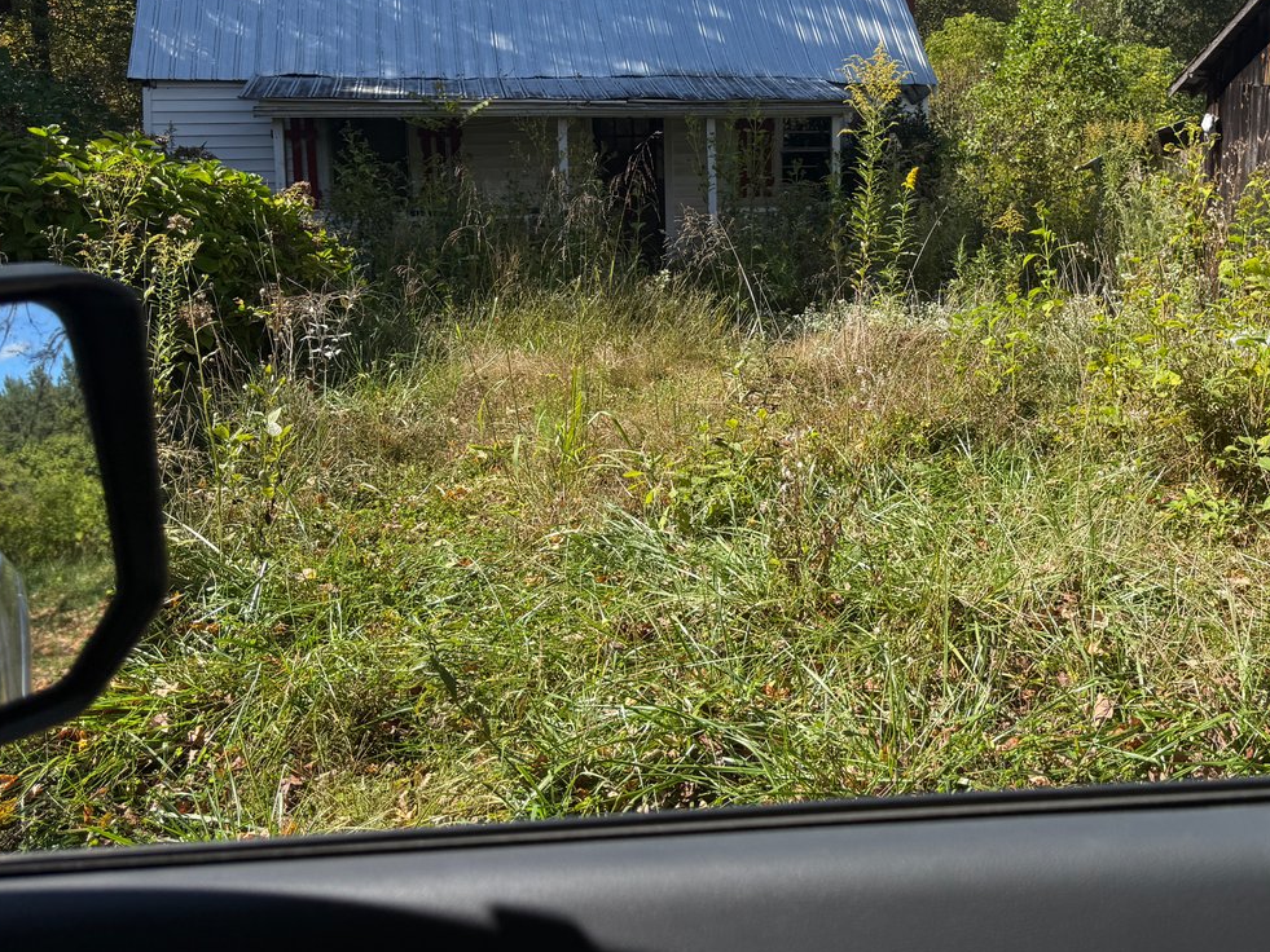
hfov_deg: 49.2
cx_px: 856
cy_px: 285
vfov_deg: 38.1
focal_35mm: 37
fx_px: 1358
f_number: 1.78
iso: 80
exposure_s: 1/2370
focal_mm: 6.76
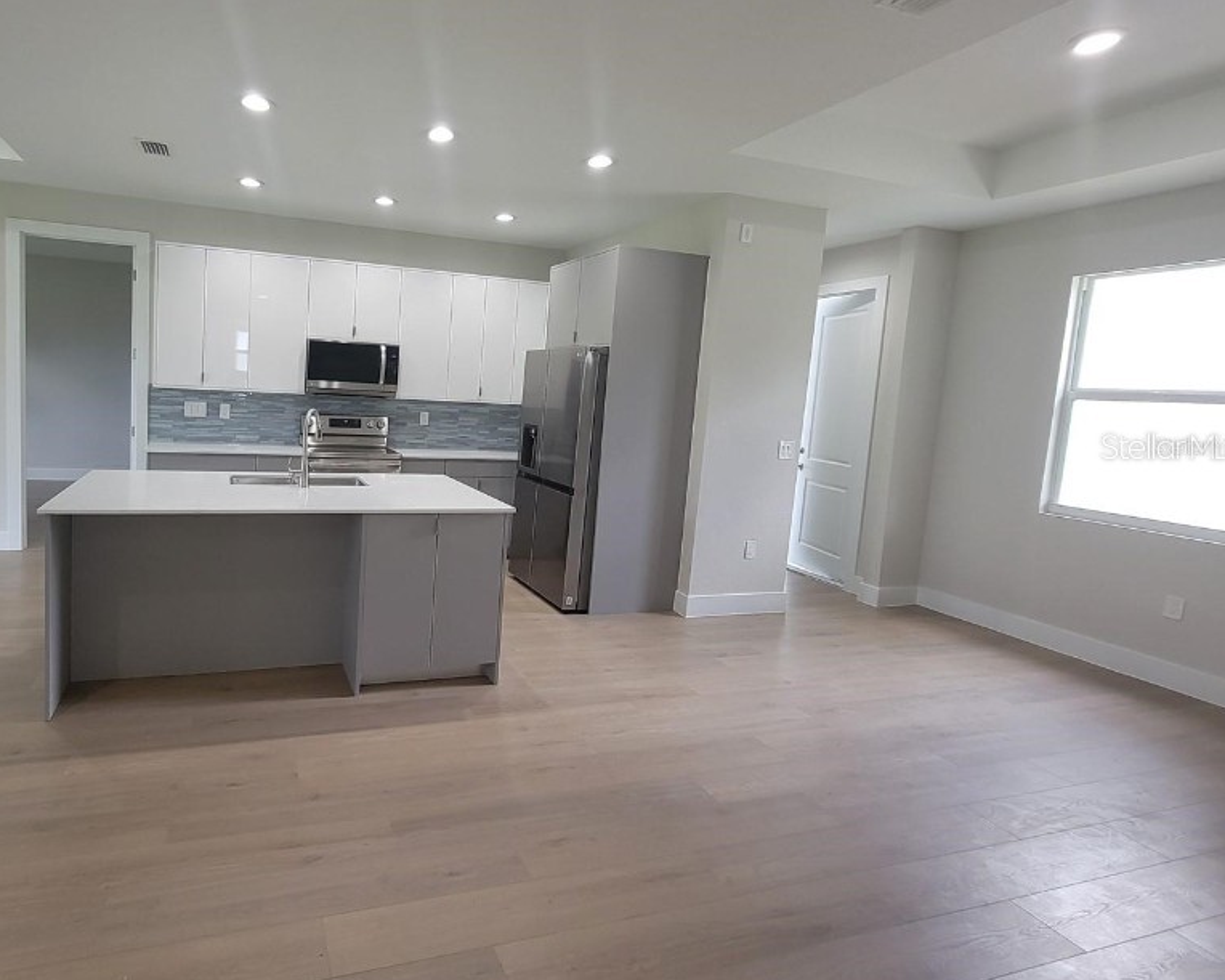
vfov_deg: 76.8
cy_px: 446
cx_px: 431
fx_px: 616
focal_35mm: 17
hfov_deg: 87.2
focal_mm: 2.2
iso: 125
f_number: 2.2
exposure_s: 1/60
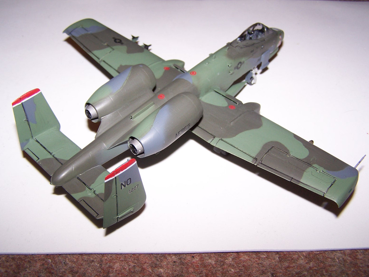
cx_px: 184
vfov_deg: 37.7
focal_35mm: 38
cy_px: 138
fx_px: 405
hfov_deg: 49.0
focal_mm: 6.3
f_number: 2.8
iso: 80
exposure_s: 1/60
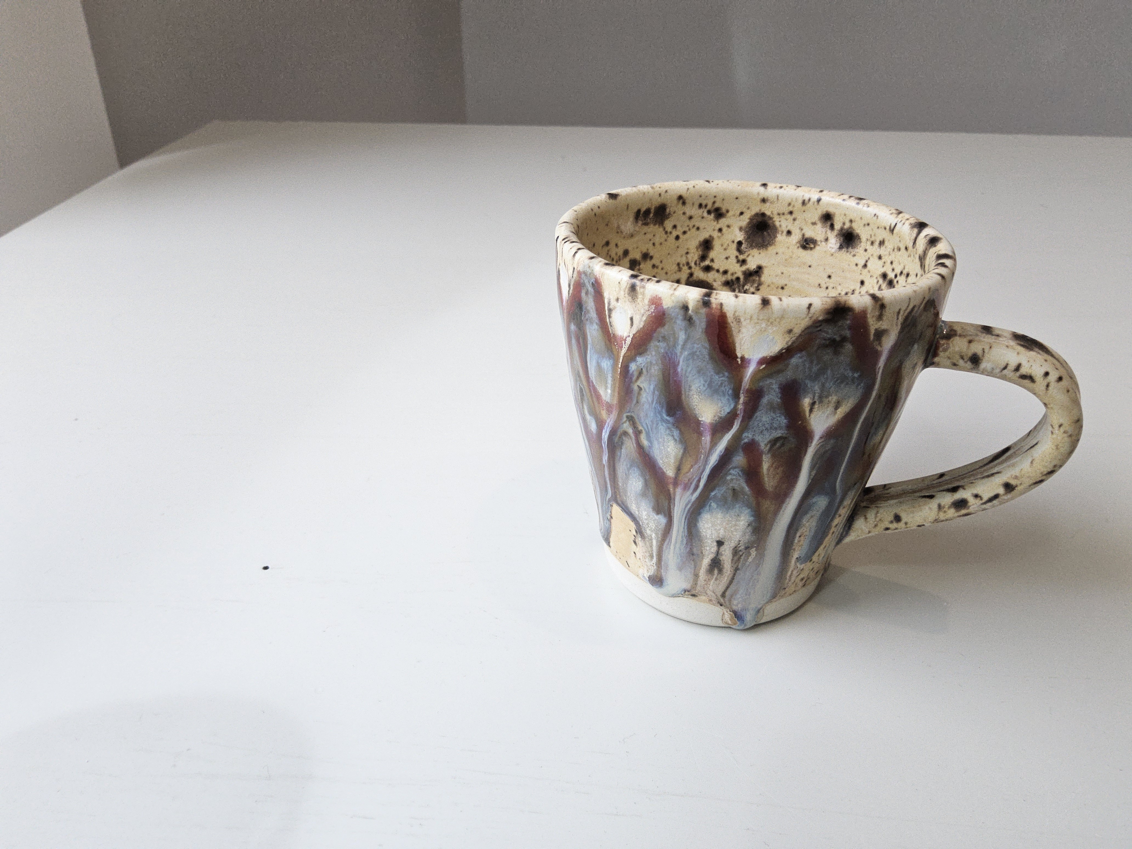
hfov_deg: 73.9
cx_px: 566
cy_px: 424
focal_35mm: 23
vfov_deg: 58.9
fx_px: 752
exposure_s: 1/120
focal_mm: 3.08
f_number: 2
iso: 125
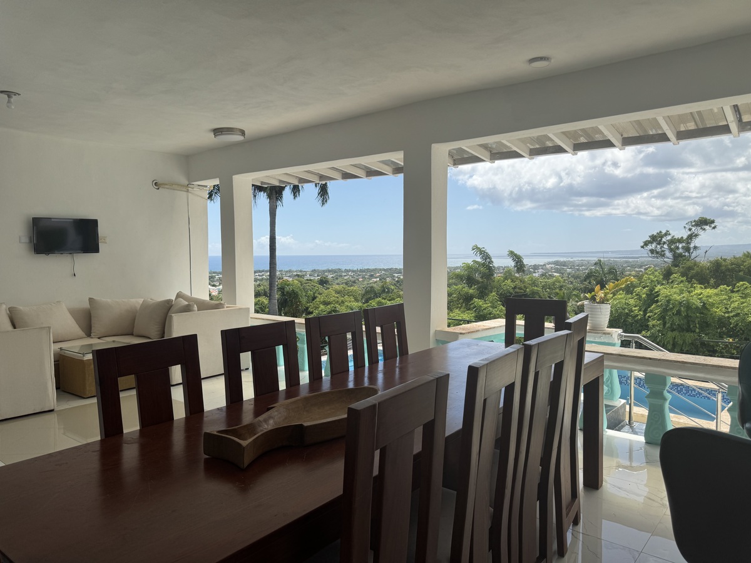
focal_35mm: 24
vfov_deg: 56.8
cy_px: 282
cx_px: 376
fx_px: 521
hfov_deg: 71.6
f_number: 1.78
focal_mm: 6.76
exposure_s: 1/3413
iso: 80
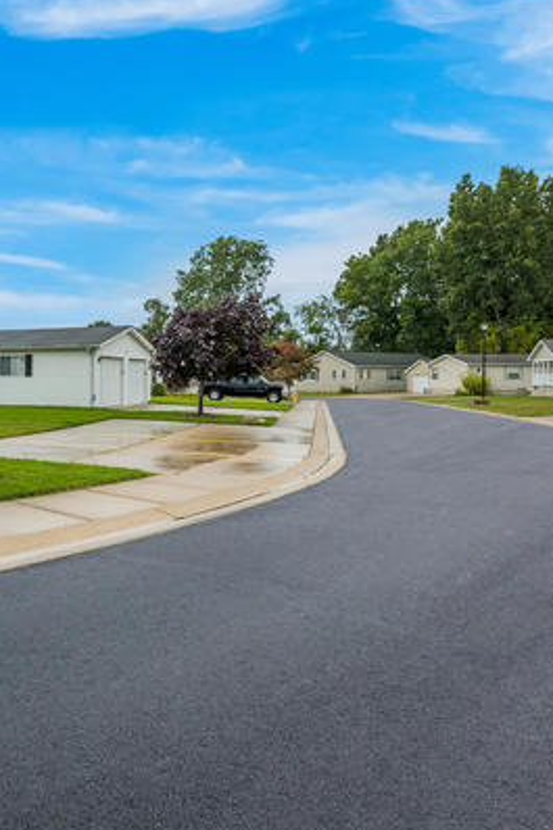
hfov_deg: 41.3
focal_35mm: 29
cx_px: 45
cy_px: 423
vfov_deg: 64.1
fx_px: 664
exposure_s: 1/160
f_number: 8
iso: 320
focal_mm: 18.5
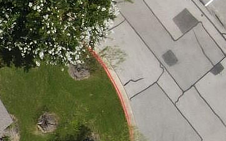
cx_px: -404
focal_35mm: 144
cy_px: 170
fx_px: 887
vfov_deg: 9.0
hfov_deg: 10.9
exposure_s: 1/800
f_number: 2.8
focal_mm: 4.5
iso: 100
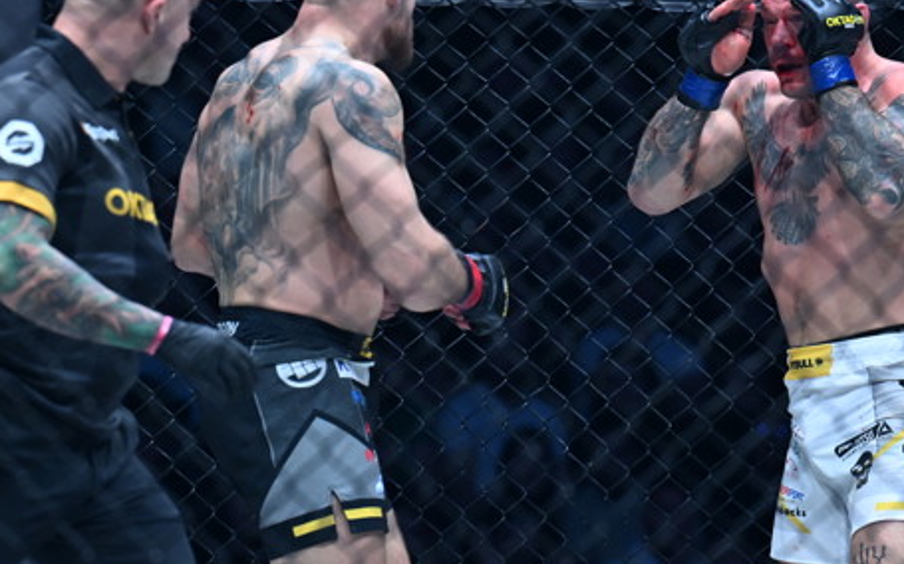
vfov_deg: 2.8
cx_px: 542
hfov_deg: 4.5
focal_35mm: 464
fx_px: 11427
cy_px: 244
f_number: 4
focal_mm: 200
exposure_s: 1/640
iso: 1600
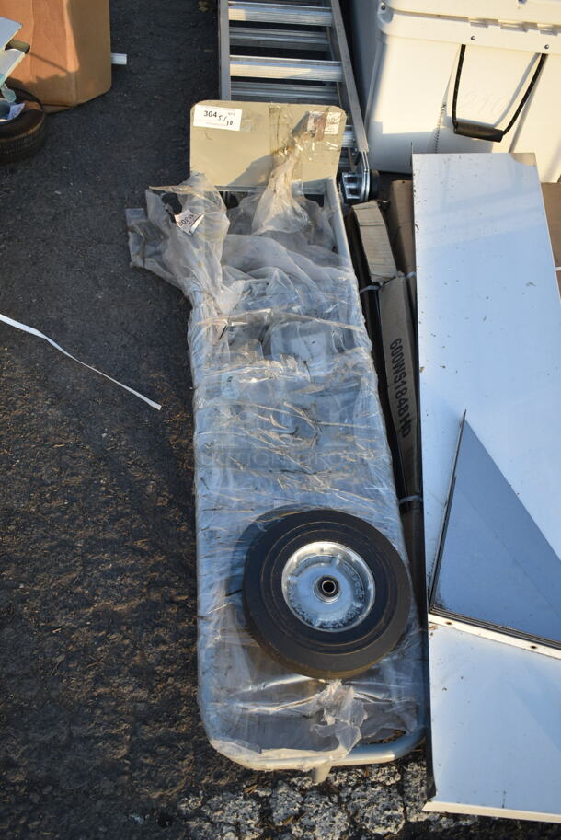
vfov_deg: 55.1
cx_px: 280
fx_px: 805
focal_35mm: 34
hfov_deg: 38.4
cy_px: 420
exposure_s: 1/125
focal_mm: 23
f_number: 4.5
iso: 100
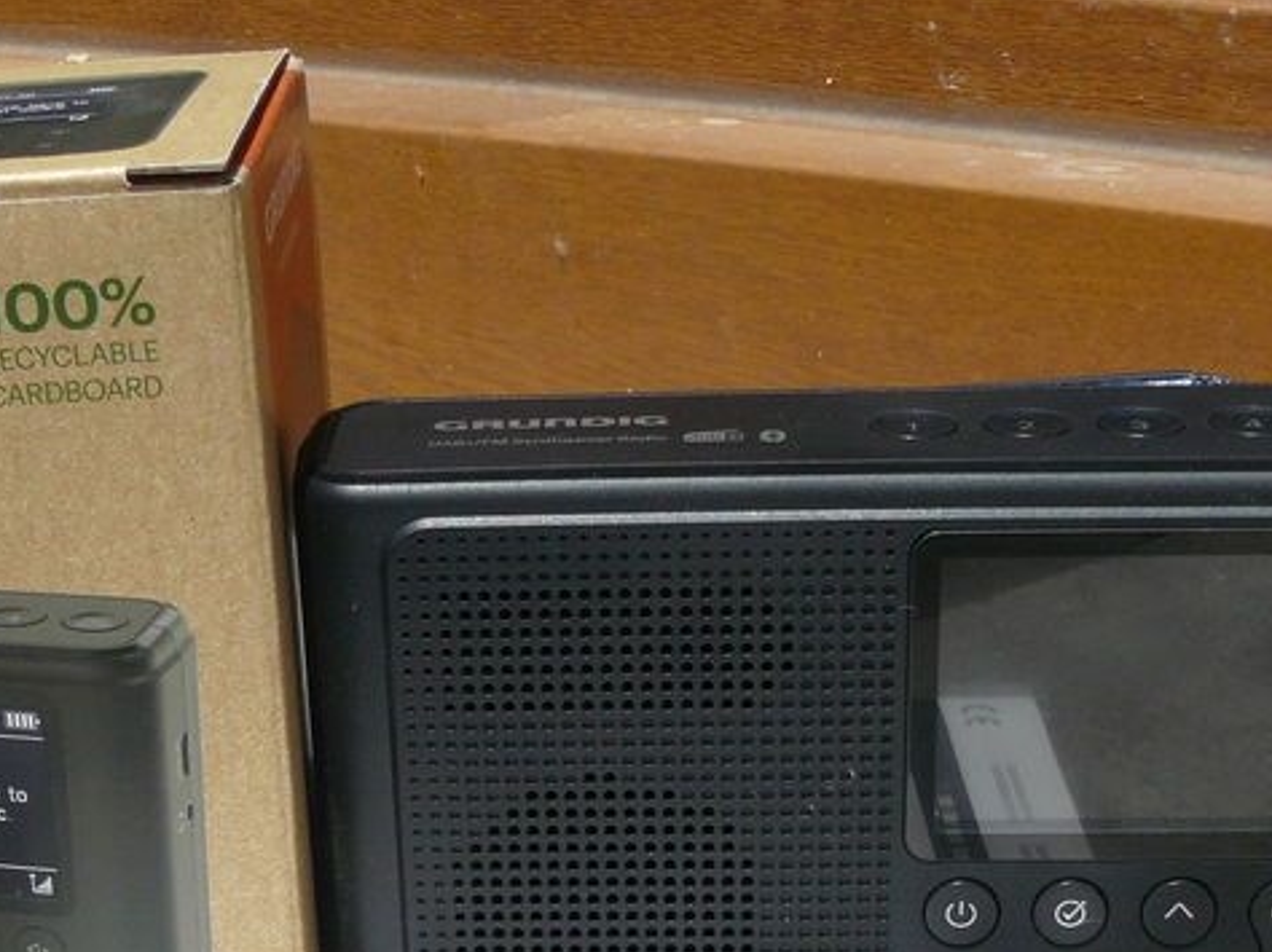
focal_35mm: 76
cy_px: 898
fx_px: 2791
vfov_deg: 19.0
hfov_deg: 25.4
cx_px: 338
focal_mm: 6
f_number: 5
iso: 100
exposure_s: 1/800
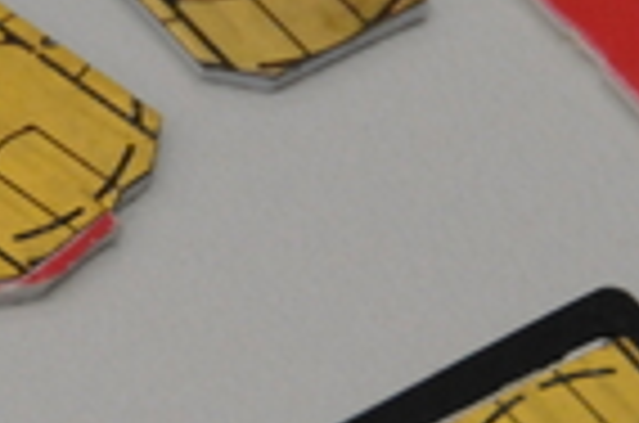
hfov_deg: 1.2
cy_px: 196
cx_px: -40
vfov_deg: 0.8
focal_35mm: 1696
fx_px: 30037
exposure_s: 1/125
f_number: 5.6
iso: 1600
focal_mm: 200
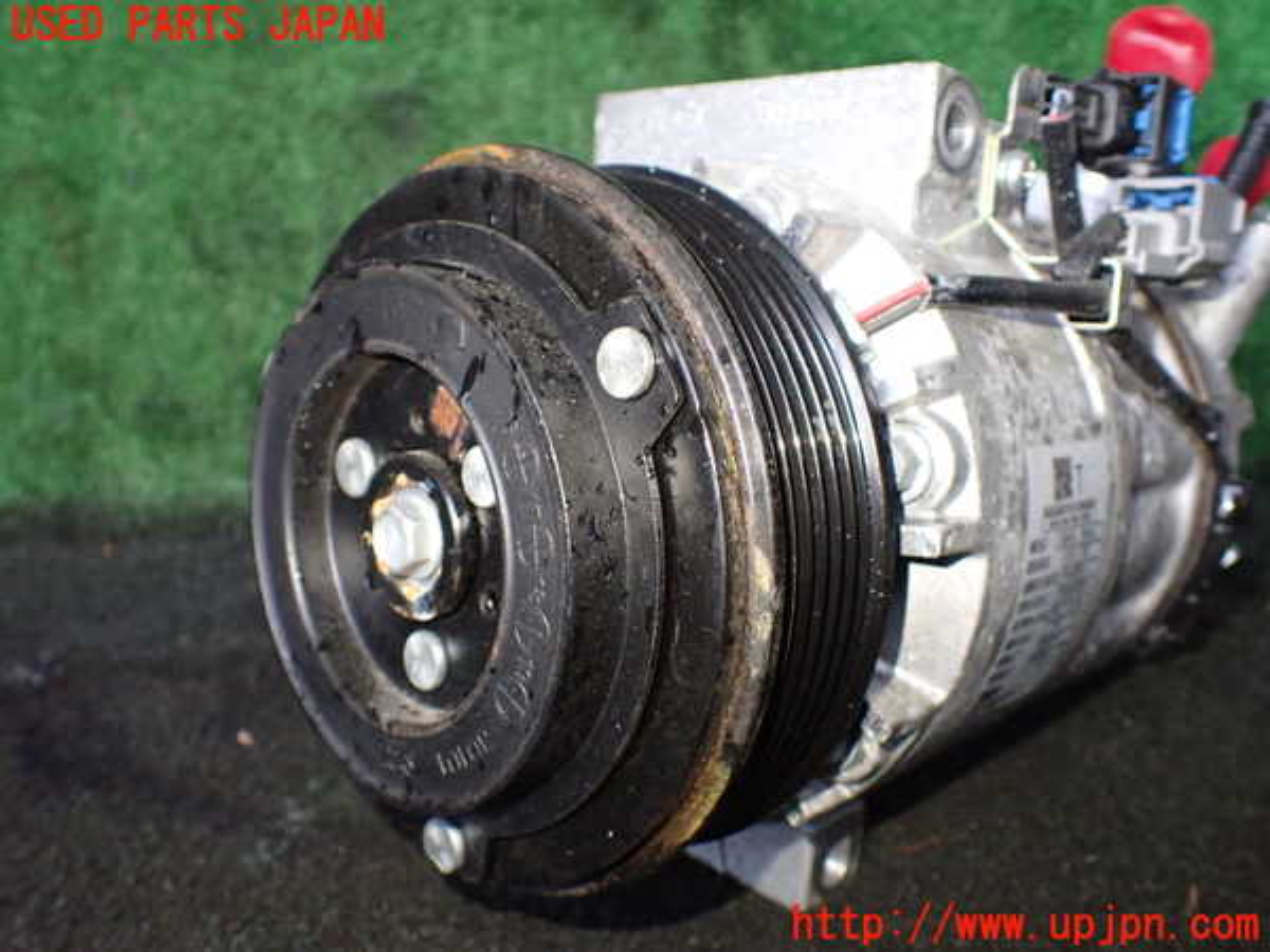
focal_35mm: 30
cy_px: 476
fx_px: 1101
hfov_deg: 60.0
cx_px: 635
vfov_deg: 46.8
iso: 800
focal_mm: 5.4
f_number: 2.3
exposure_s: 1/40
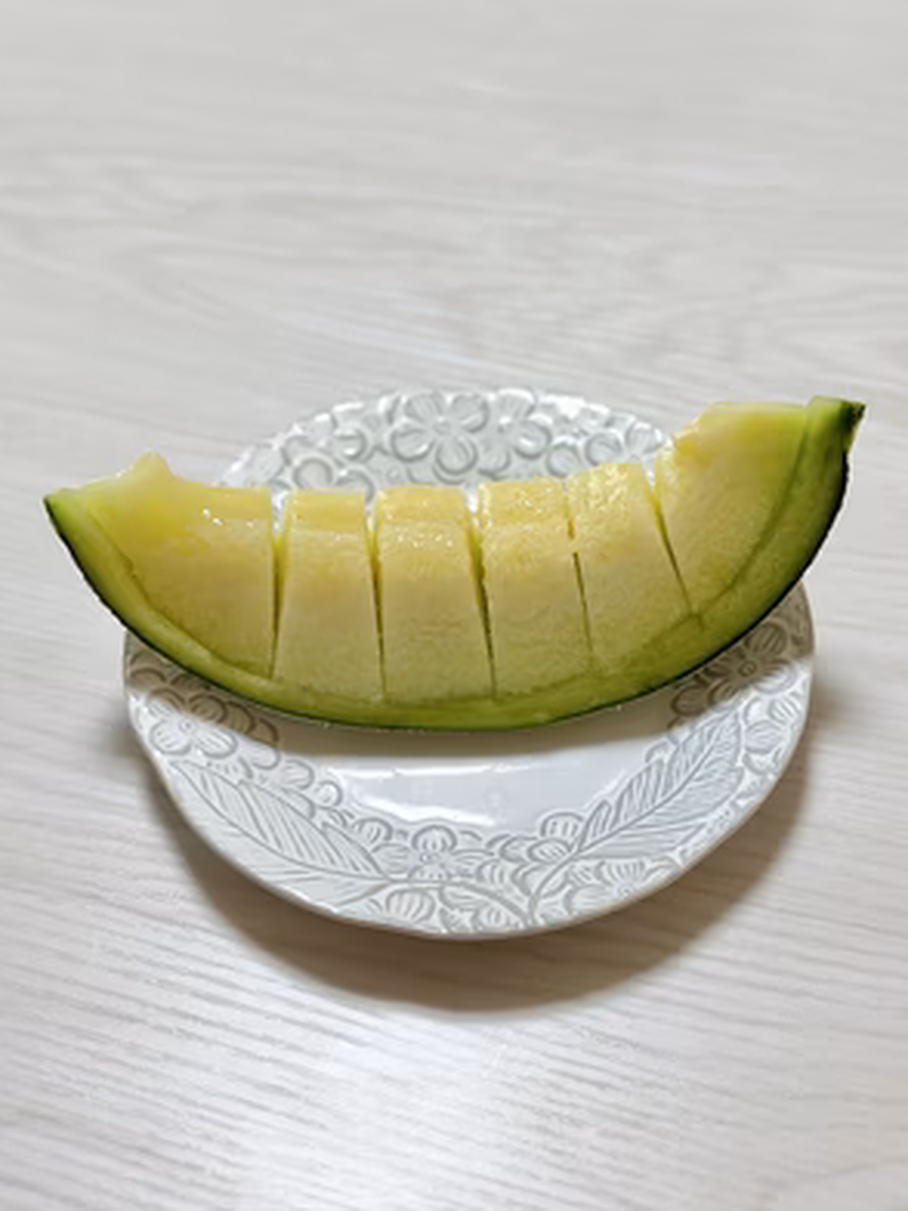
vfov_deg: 38.9
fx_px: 1714
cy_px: 606
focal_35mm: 49
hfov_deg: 29.7
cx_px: 451
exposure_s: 1/121
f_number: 1.78
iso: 100
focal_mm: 6.86
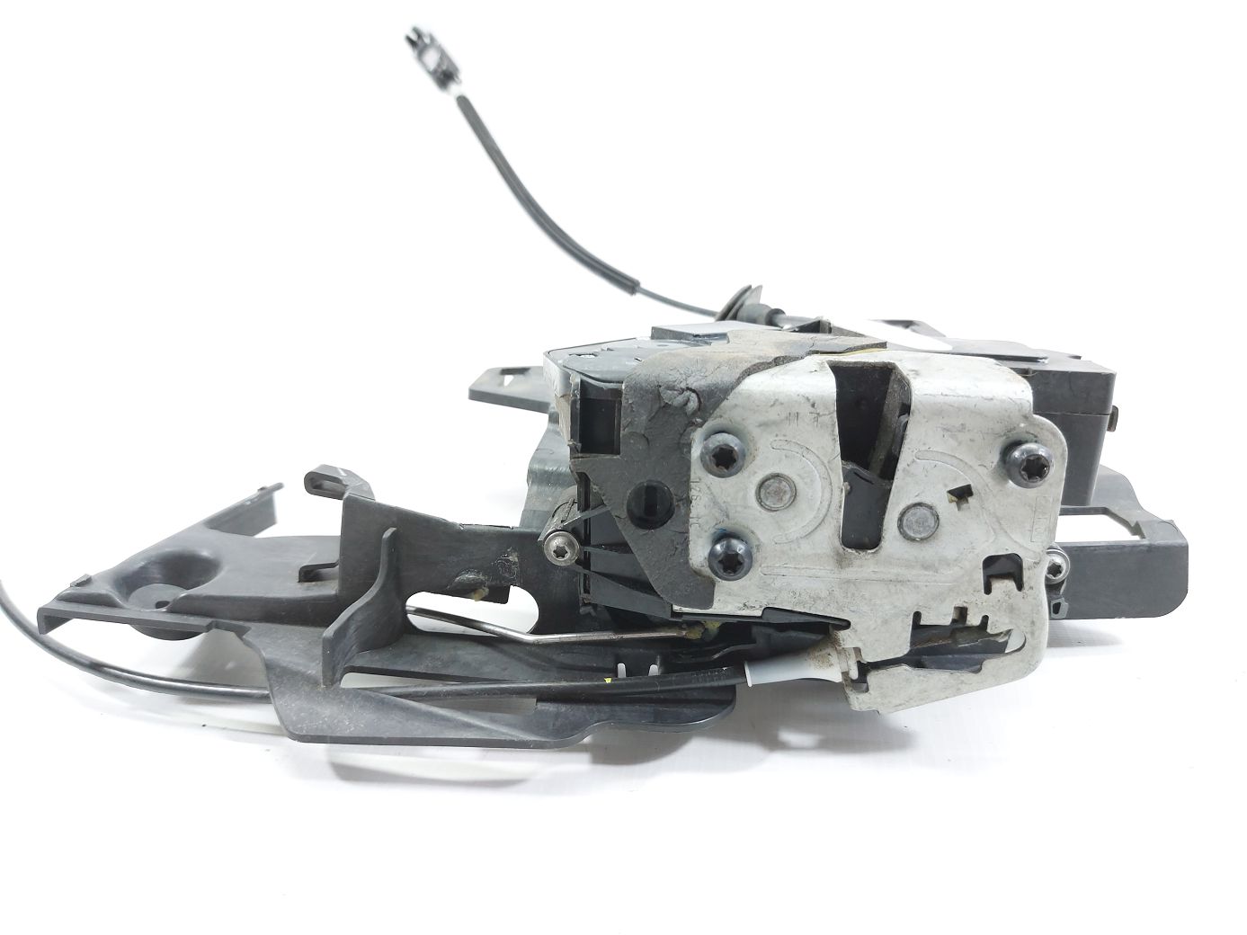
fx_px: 864
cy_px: 468
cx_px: 624
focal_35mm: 24
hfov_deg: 71.6
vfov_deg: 56.8
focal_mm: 5.23
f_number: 1.8
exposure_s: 1/50
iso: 160
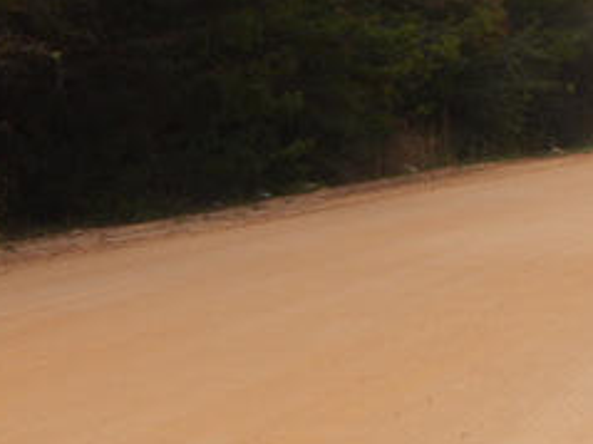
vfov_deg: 8.0
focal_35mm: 185
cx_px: 762
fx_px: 3168
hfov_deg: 10.5
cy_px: 114
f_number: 4.1
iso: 125
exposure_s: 1/400
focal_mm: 12.3
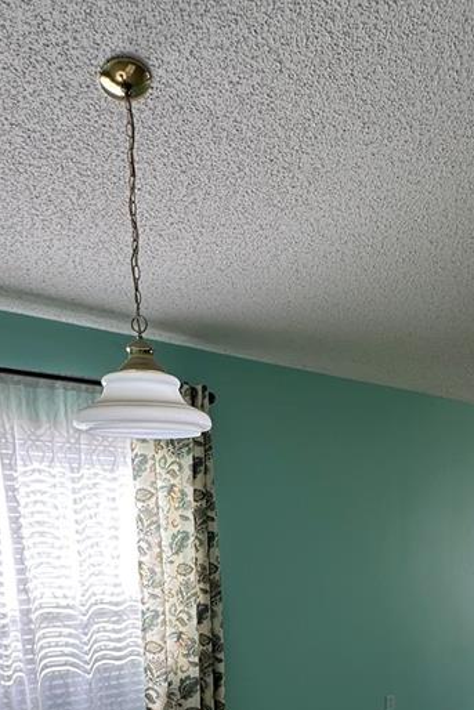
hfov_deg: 38.5
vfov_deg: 50.0
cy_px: 630
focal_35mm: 34
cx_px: 311
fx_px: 671
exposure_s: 1/120
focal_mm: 2.22
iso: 50
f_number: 2.2
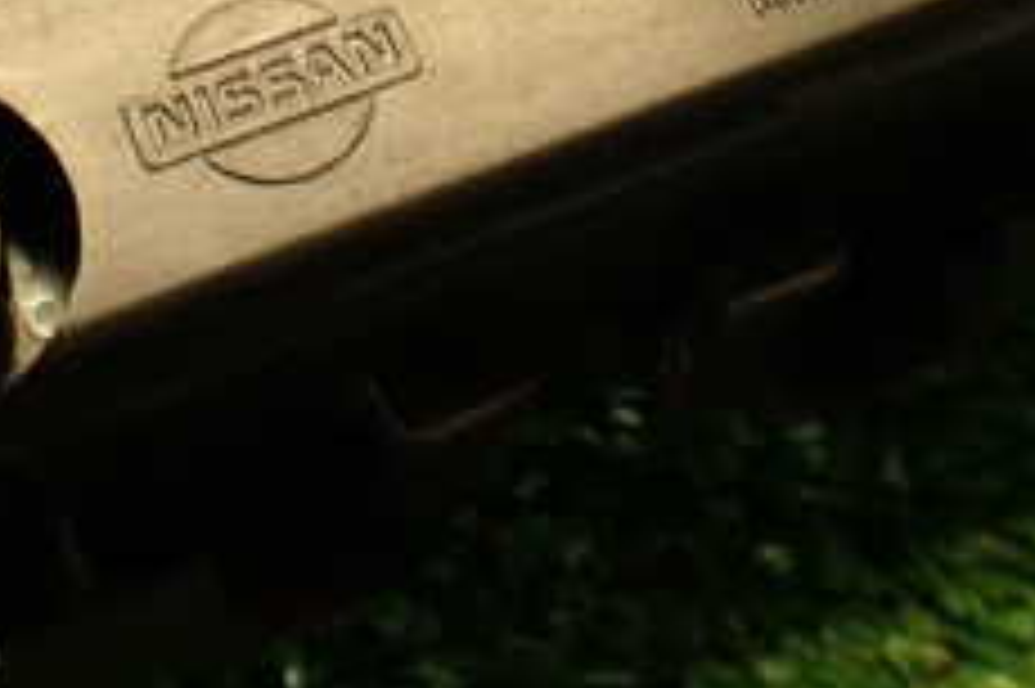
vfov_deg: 15.2
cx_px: 387
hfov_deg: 23.3
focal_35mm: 87
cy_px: -90
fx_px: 2499
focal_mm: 5.79
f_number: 2.4
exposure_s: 1/30
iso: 250
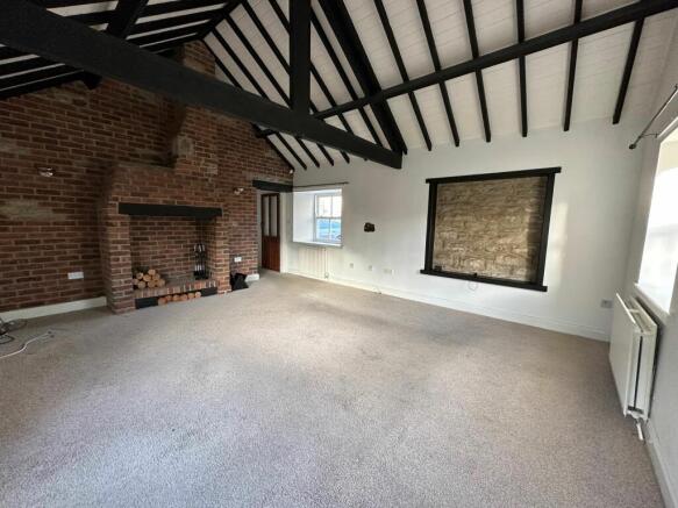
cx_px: 339
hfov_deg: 102.1
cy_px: 254
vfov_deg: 85.7
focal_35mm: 14
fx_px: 274
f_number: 2.2
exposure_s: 1/99
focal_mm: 2.22
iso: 200
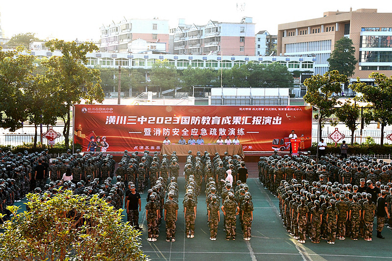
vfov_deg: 21.6
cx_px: 196
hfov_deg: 31.9
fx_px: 686
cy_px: 130
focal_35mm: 63
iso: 800
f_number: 10
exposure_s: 1/400
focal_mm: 42
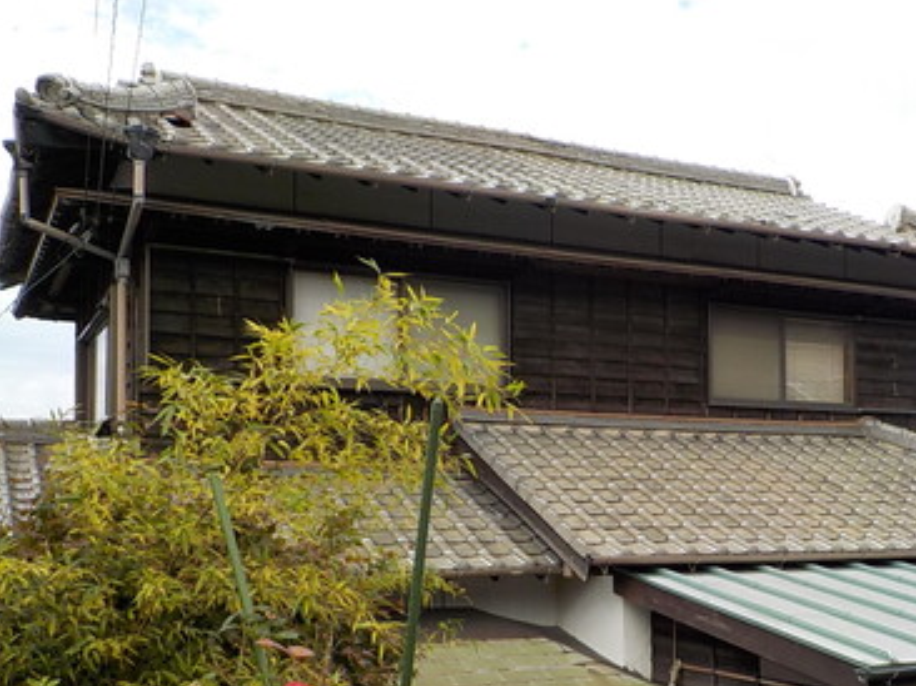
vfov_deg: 34.7
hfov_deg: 45.0
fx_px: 1084
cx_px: 623
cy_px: 467
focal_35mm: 41
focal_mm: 4.1
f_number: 3.3
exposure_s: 1/400
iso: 125
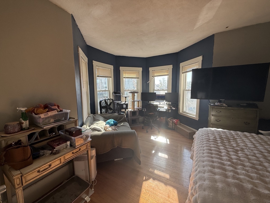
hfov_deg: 102.1
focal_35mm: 14
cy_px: 102
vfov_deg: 85.7
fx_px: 109
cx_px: 135
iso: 64
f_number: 2.2
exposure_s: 1/181
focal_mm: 2.22
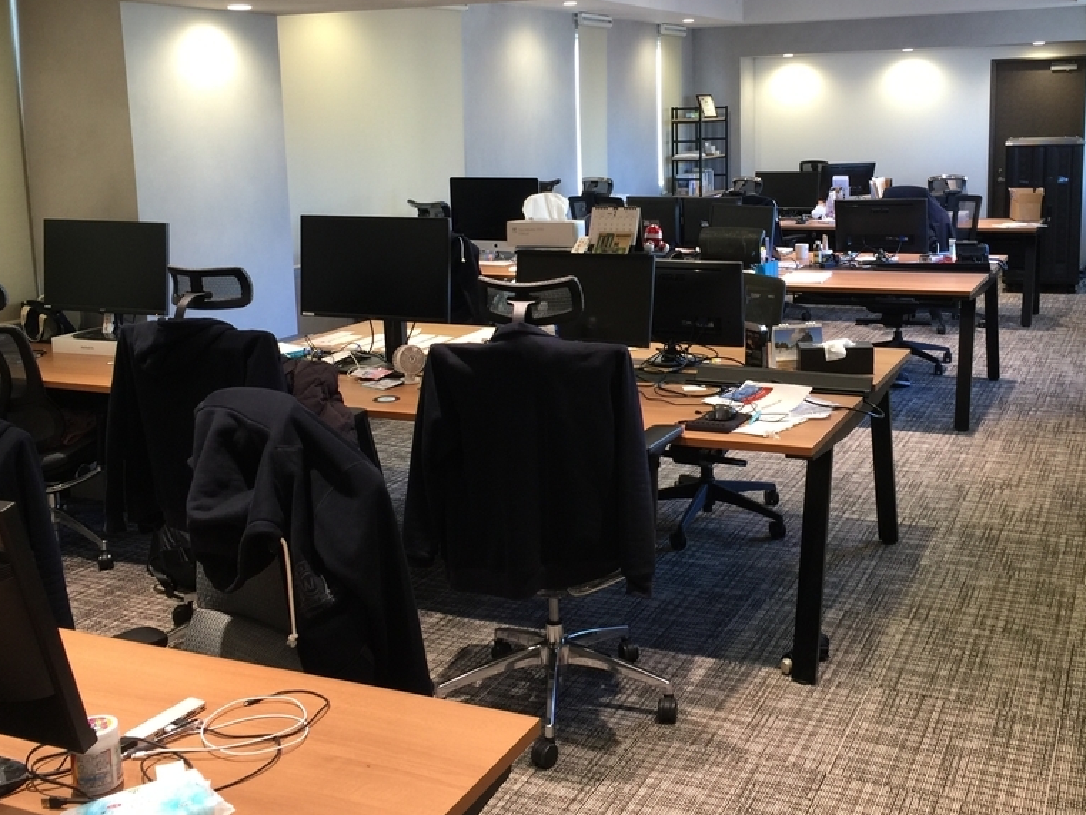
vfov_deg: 36.6
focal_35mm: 39
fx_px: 1224
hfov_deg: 47.8
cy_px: 298
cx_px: 587
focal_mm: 4.15
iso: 32
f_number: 2.2
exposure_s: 1/15
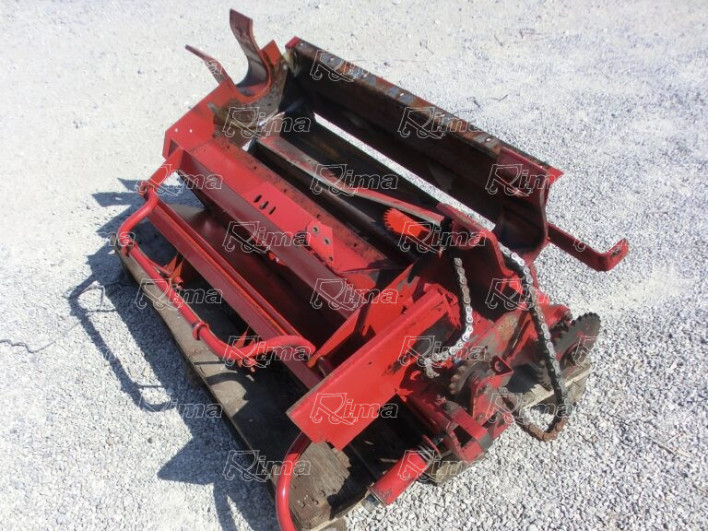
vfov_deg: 38.7
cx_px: 354
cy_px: 266
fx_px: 757
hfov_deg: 50.1
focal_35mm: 37
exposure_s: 1/1000
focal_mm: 6.61
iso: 100
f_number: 3.9
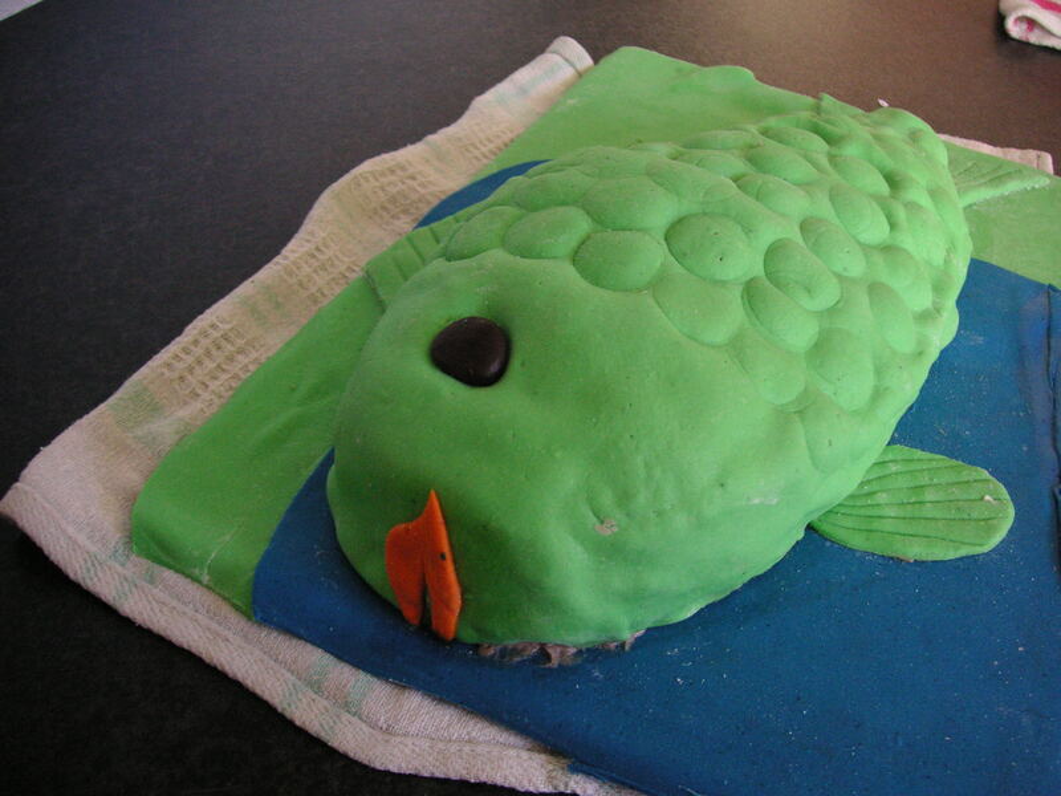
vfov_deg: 38.7
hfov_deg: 50.1
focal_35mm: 37
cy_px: 398
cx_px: 530
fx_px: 1134
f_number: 2.8
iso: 125
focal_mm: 6.1
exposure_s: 1/45
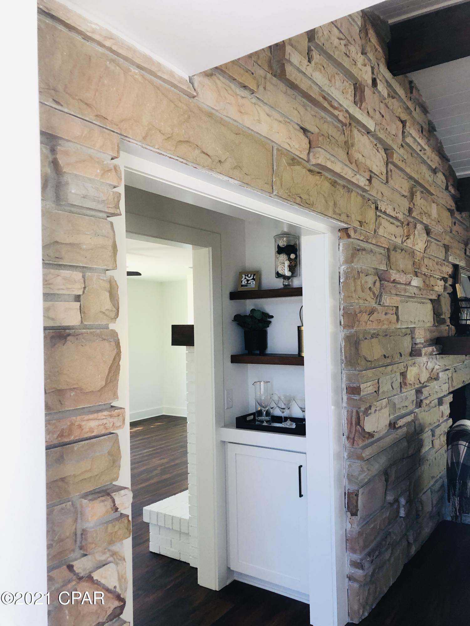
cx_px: 235
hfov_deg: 49.7
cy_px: 313
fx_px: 507
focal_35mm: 28
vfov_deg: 63.4
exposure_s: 1/30
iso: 25
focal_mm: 3.99
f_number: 1.8
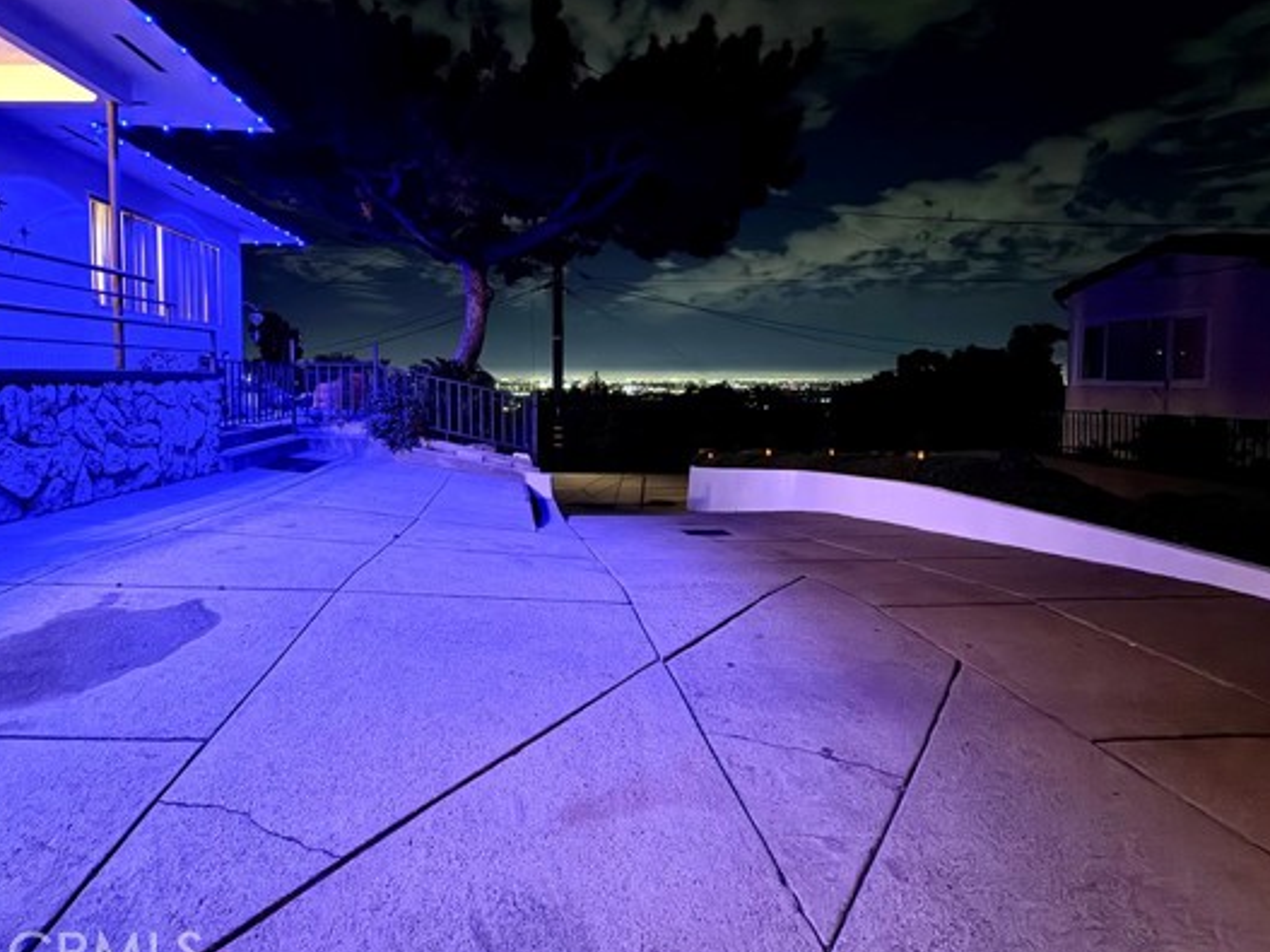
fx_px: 624
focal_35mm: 17
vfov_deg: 74.3
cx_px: 547
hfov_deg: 90.5
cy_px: 410
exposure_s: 1/12
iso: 1000
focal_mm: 2.22
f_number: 2.2
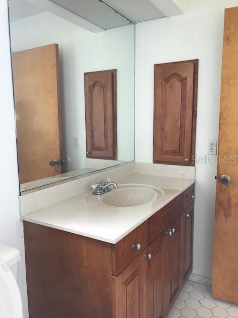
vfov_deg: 63.4
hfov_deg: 49.7
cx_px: 119
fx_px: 257
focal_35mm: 28
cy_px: 159
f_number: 1.8
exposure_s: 1/24
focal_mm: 3.99
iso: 40
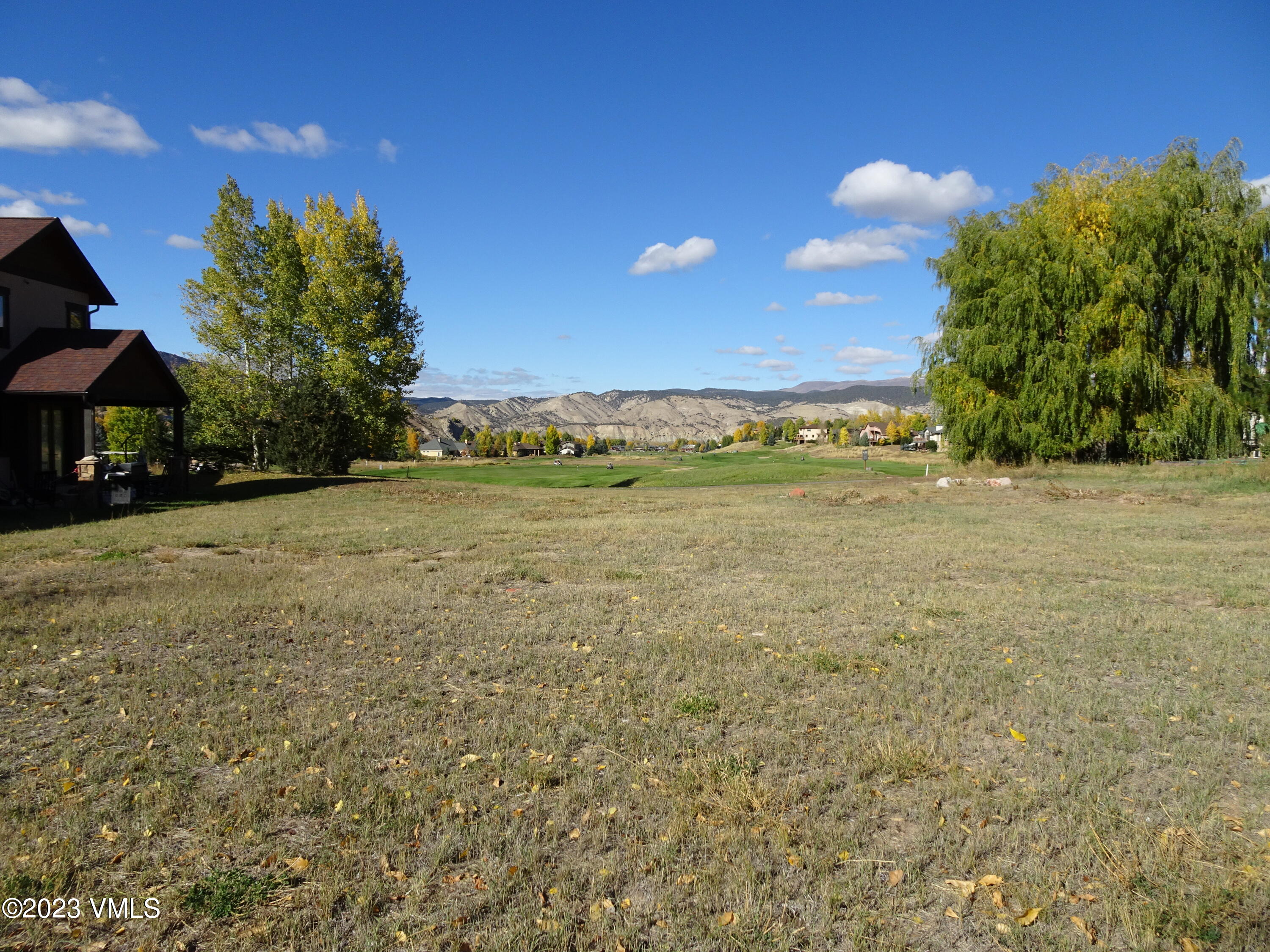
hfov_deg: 71.6
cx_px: 635
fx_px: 881
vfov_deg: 56.8
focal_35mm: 24
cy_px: 476
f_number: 3.5
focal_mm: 4.1
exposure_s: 1/1000
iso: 80
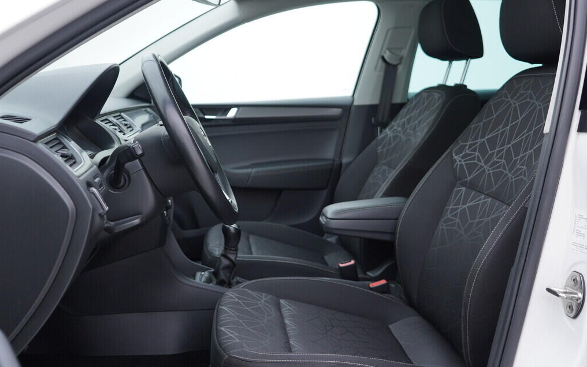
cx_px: 294
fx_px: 592
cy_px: 174
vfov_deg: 34.4
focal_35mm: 37
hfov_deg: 52.7
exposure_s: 1/40
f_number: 2.8
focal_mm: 24
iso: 125
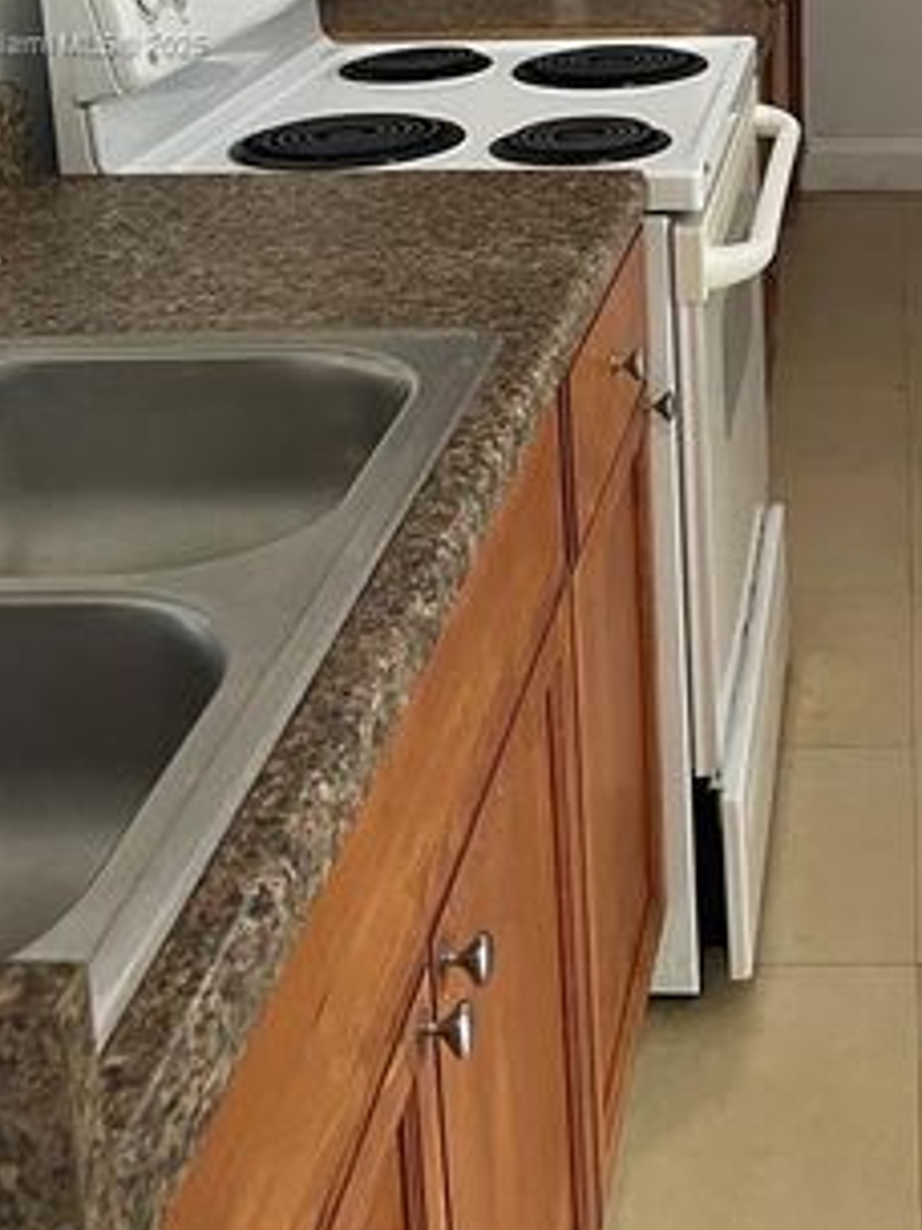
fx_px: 2024
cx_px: 805
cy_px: 47
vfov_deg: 31.6
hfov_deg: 25.0
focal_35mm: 57
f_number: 1.6
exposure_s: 1/60
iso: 200
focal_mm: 4.2
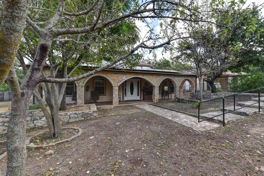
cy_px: 88
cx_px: 132
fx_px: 88
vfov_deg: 90.0
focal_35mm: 12
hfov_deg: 112.6
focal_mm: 12
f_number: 6.3
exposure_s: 1/500
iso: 320
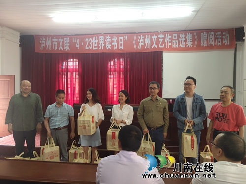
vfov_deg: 48.2
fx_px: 206
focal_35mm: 29
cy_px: 92
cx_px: 123
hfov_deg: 61.7
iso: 334
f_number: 1.8
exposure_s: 1/50
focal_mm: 4.27
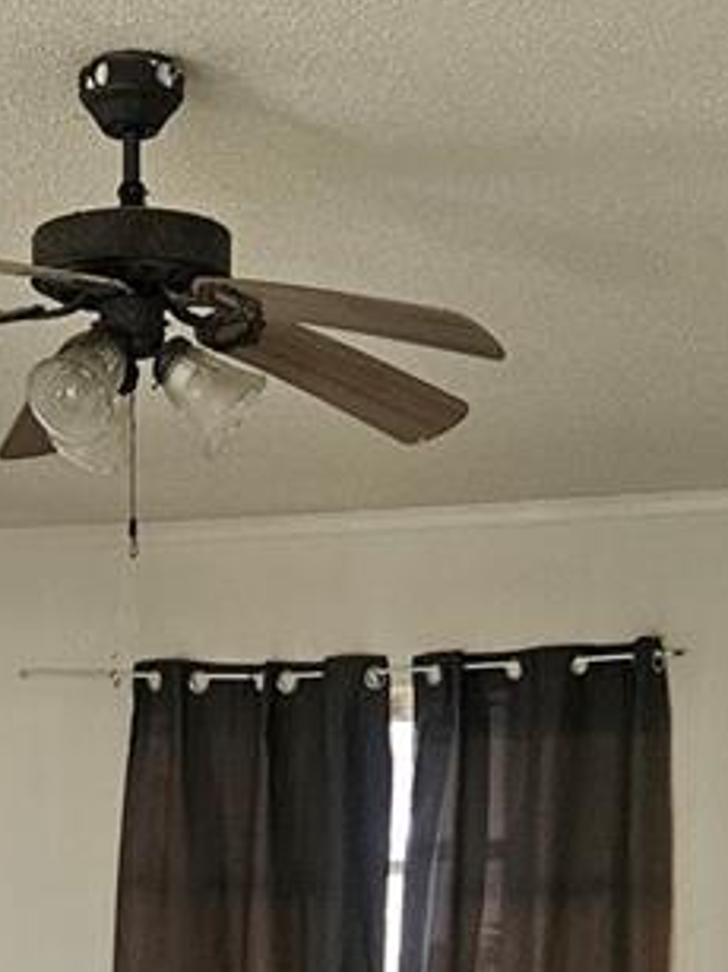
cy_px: 1441
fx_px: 2525
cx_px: 120
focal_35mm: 90
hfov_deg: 16.3
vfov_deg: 19.2
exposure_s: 1/170
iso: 500
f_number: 1.8
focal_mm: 5.4
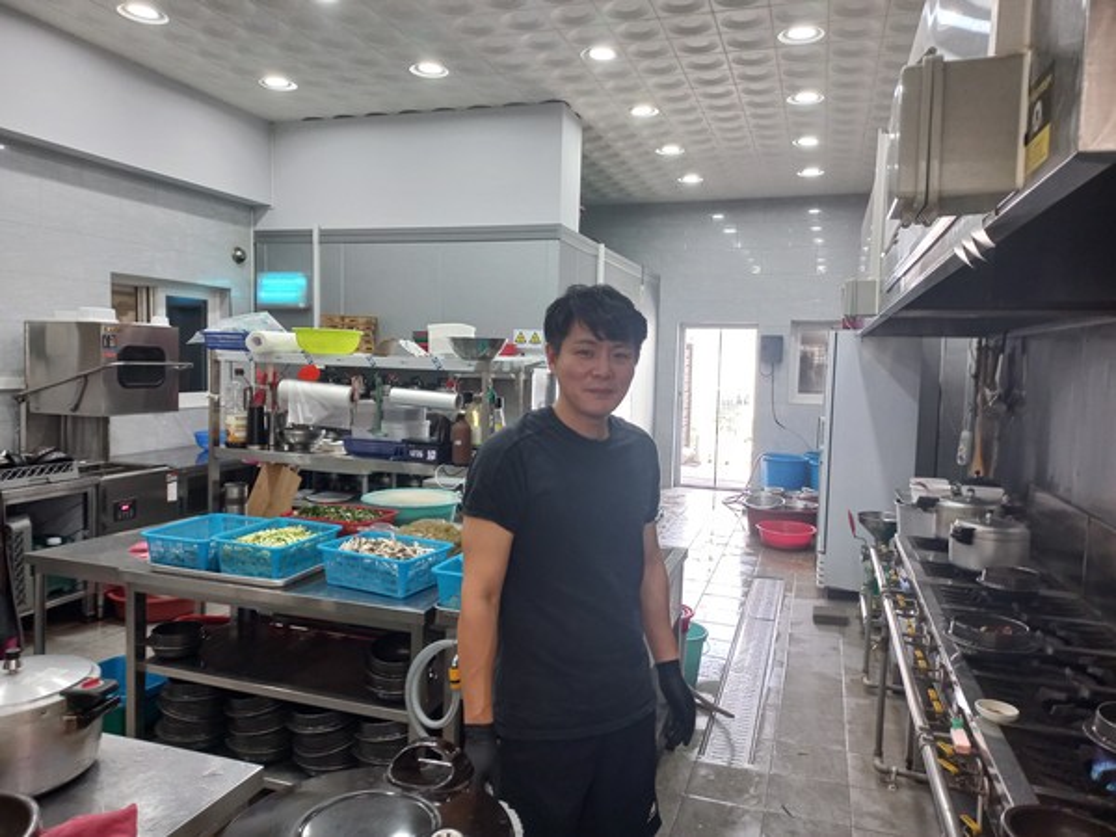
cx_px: 558
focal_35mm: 25
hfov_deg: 69.4
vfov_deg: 54.9
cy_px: 418
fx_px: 806
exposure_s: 1/60
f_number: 1.8
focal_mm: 4.6
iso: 250
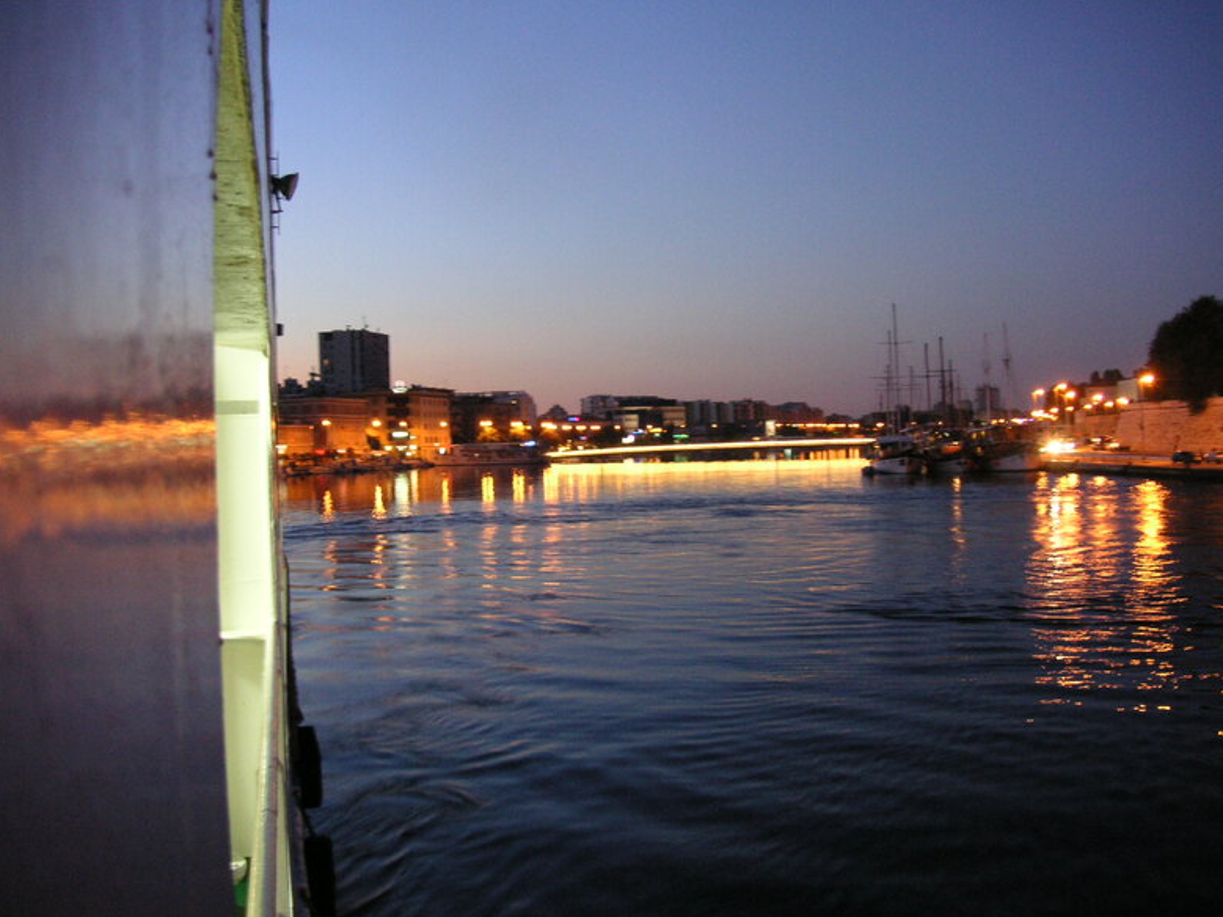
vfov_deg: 37.7
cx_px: 608
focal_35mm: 38
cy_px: 448
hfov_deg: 49.0
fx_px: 1342
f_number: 2.8
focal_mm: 6.1
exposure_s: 1/2
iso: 100
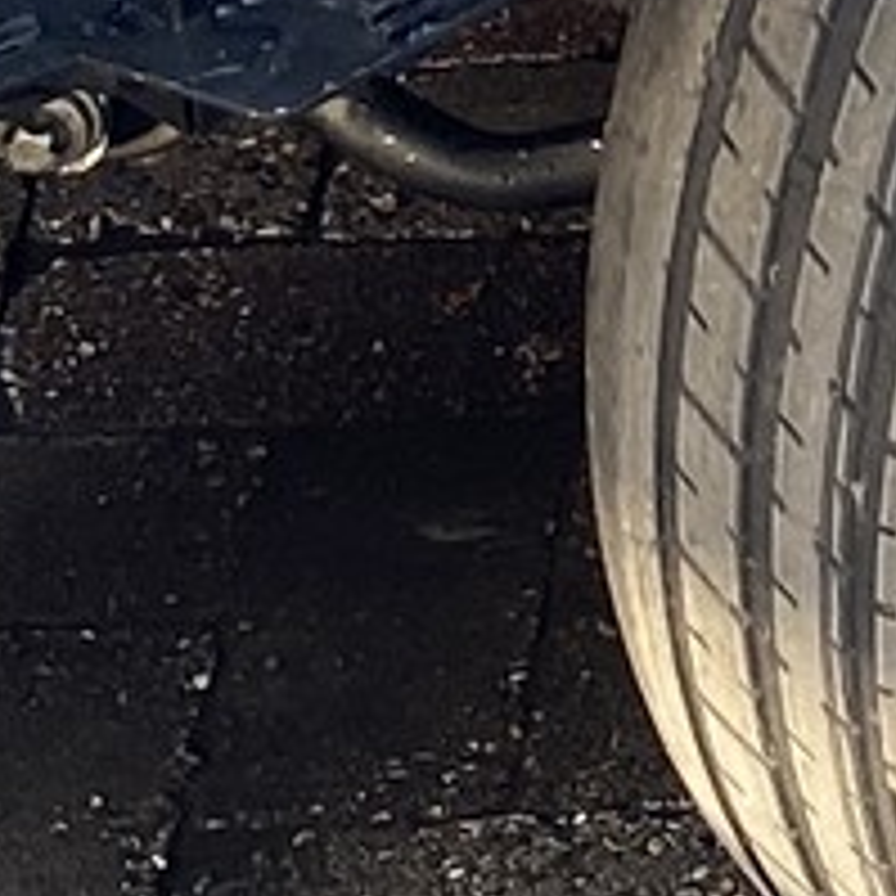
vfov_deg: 7.0
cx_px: 1914
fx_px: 6911
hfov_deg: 7.1
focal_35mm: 236
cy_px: -1297
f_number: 1.8
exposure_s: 1/121
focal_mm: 4.25
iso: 40
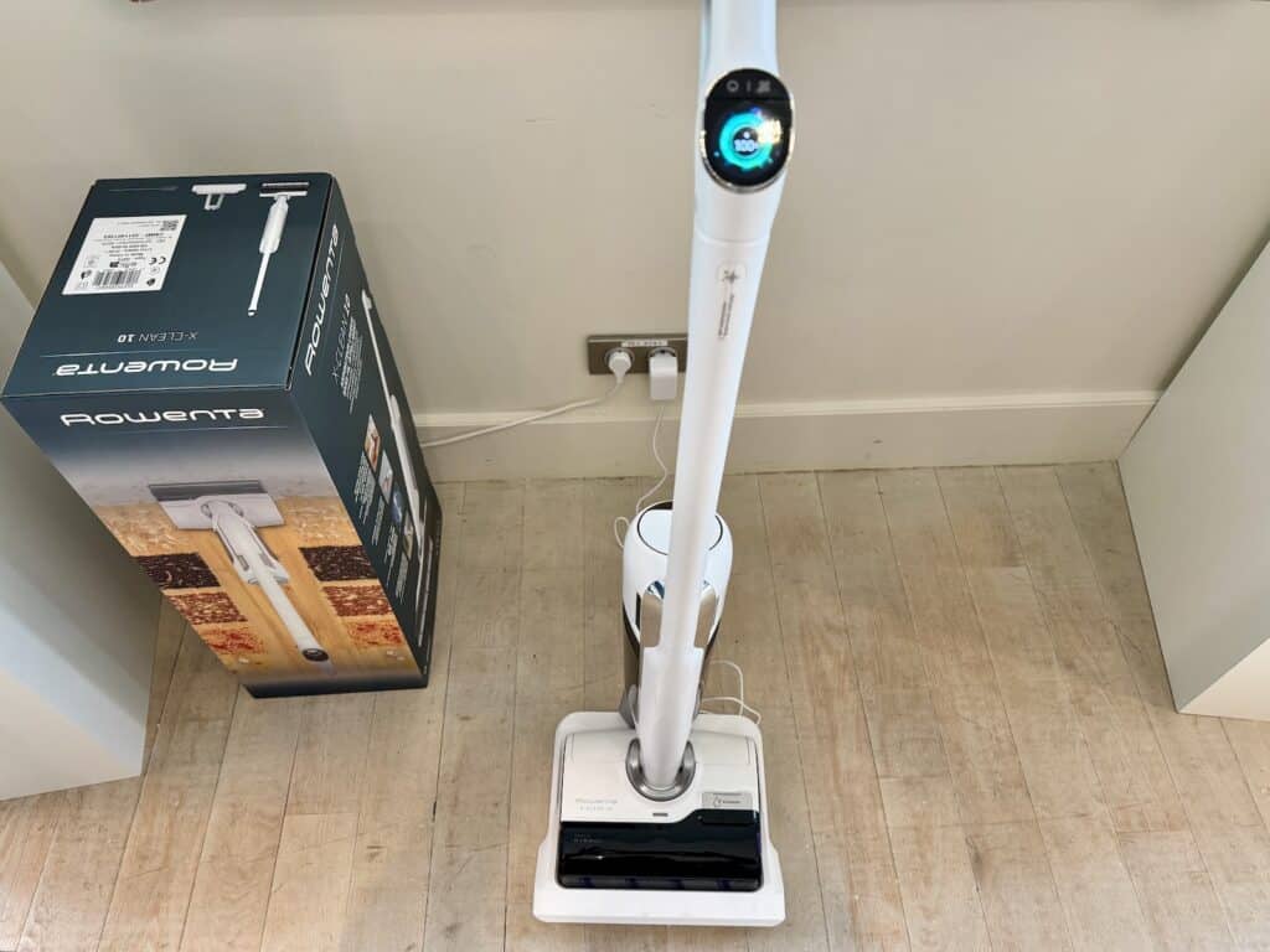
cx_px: 635
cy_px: 476
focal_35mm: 24
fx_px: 881
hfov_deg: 71.6
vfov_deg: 56.8
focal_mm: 6.76
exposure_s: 1/100
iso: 200
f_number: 1.78
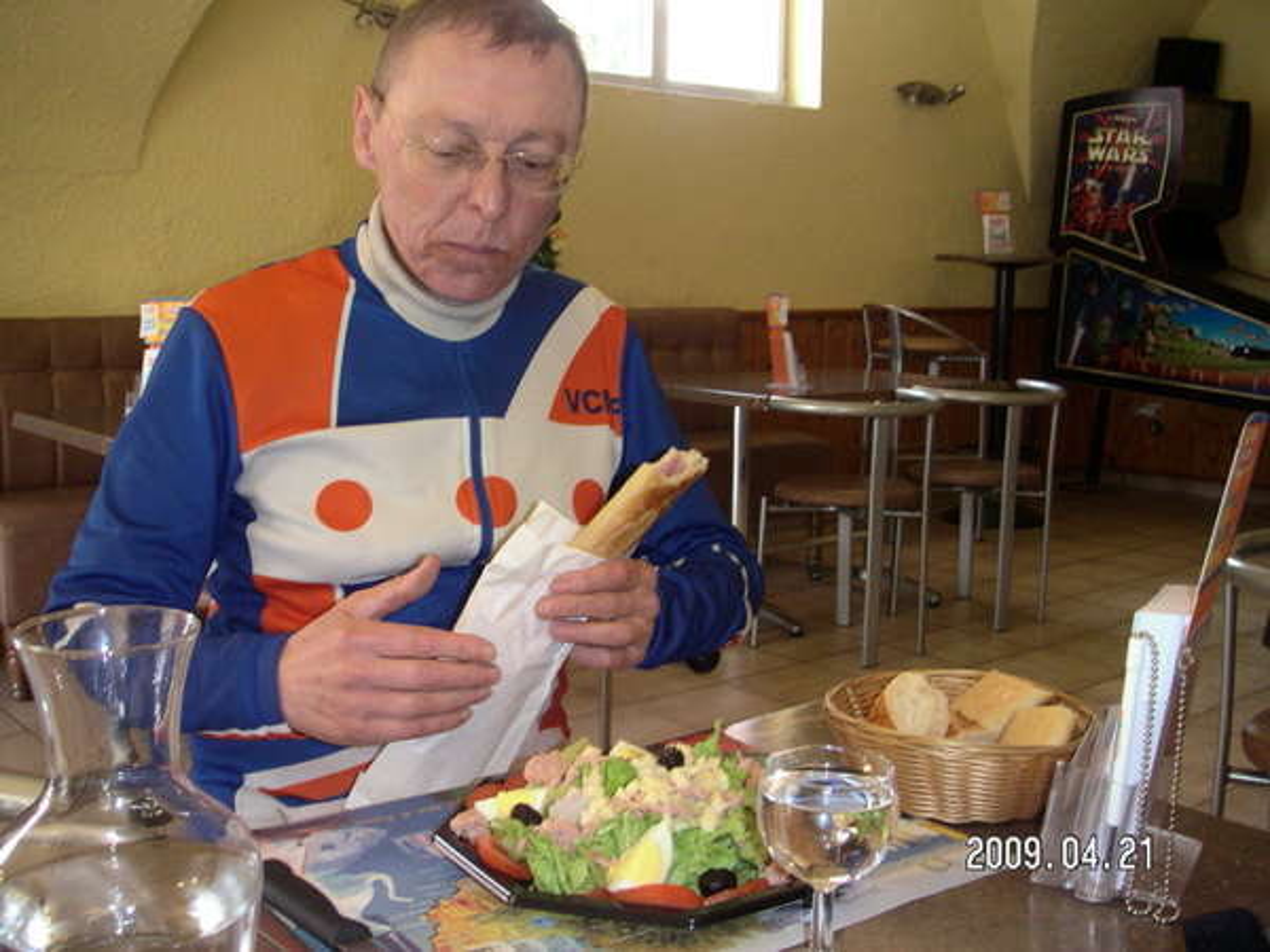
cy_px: 476
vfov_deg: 37.7
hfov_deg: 49.0
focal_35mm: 38
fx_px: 1394
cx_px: 635
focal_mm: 6
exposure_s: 1/50
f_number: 2.8
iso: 160
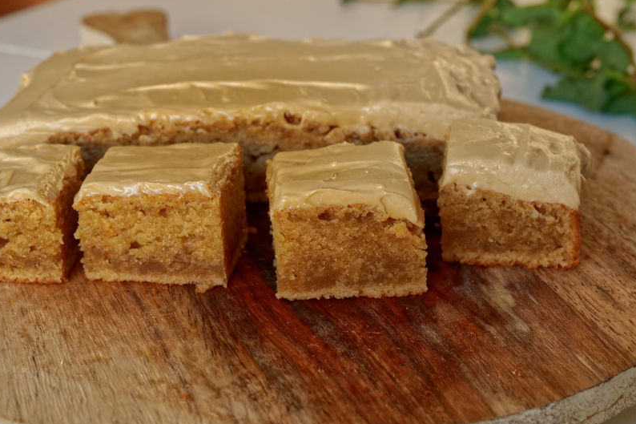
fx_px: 1201
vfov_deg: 20.0
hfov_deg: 29.7
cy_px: 220
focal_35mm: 68
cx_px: 299
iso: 2500
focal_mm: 60
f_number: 9
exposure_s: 1/80
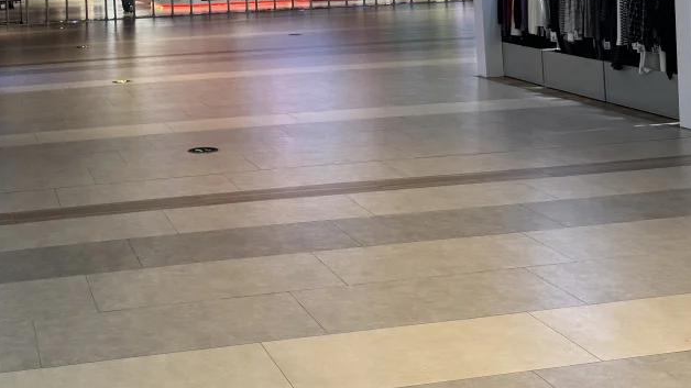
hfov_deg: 34.3
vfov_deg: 18.8
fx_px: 1099
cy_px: -91
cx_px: 191
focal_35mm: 60
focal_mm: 6.76
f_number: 1.78
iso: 80
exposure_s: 1/100
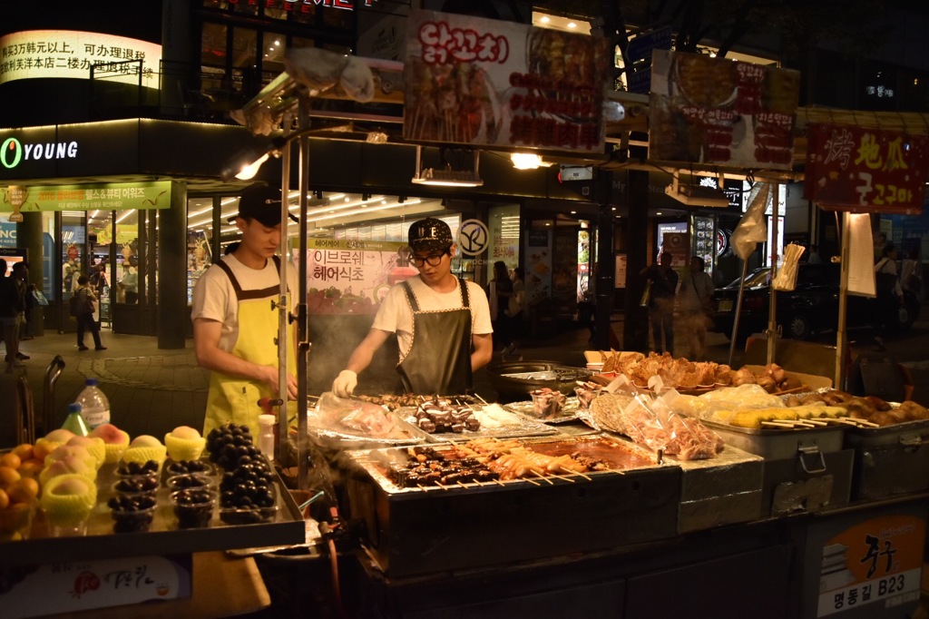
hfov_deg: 67.4
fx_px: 696
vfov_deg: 47.9
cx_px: 464
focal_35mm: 27
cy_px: 310
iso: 1000
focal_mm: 18
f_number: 4
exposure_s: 1/800
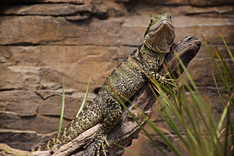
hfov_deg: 9.8
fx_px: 1365
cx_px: 117
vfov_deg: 6.5
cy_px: 78
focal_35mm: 210
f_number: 5.6
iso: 500
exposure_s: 1/250
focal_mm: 140
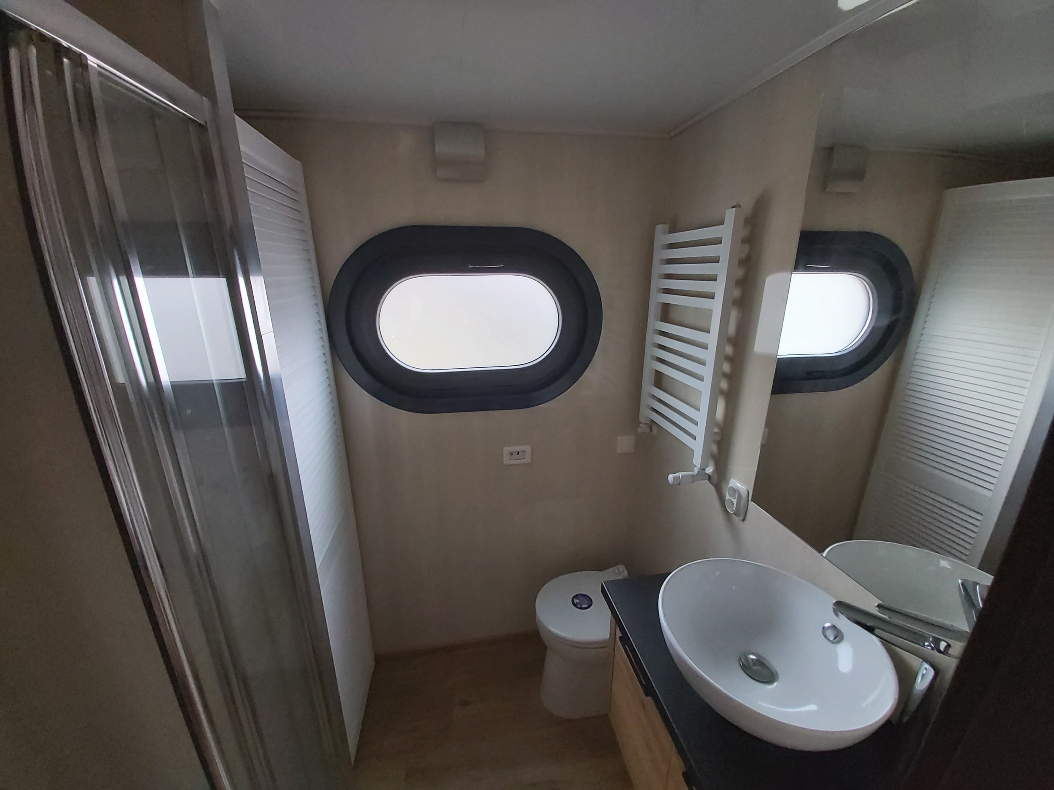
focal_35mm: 12
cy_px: 395
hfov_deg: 110.5
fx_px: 365
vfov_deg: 94.5
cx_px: 527
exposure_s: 1/50
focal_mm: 1.42
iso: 200
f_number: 2.2
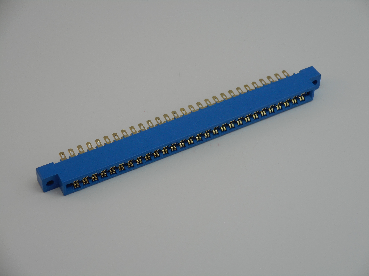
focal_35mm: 89
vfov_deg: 16.6
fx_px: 949
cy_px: 138
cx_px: 184
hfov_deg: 22.0
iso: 100
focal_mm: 15.9
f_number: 5.6
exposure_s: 1/60
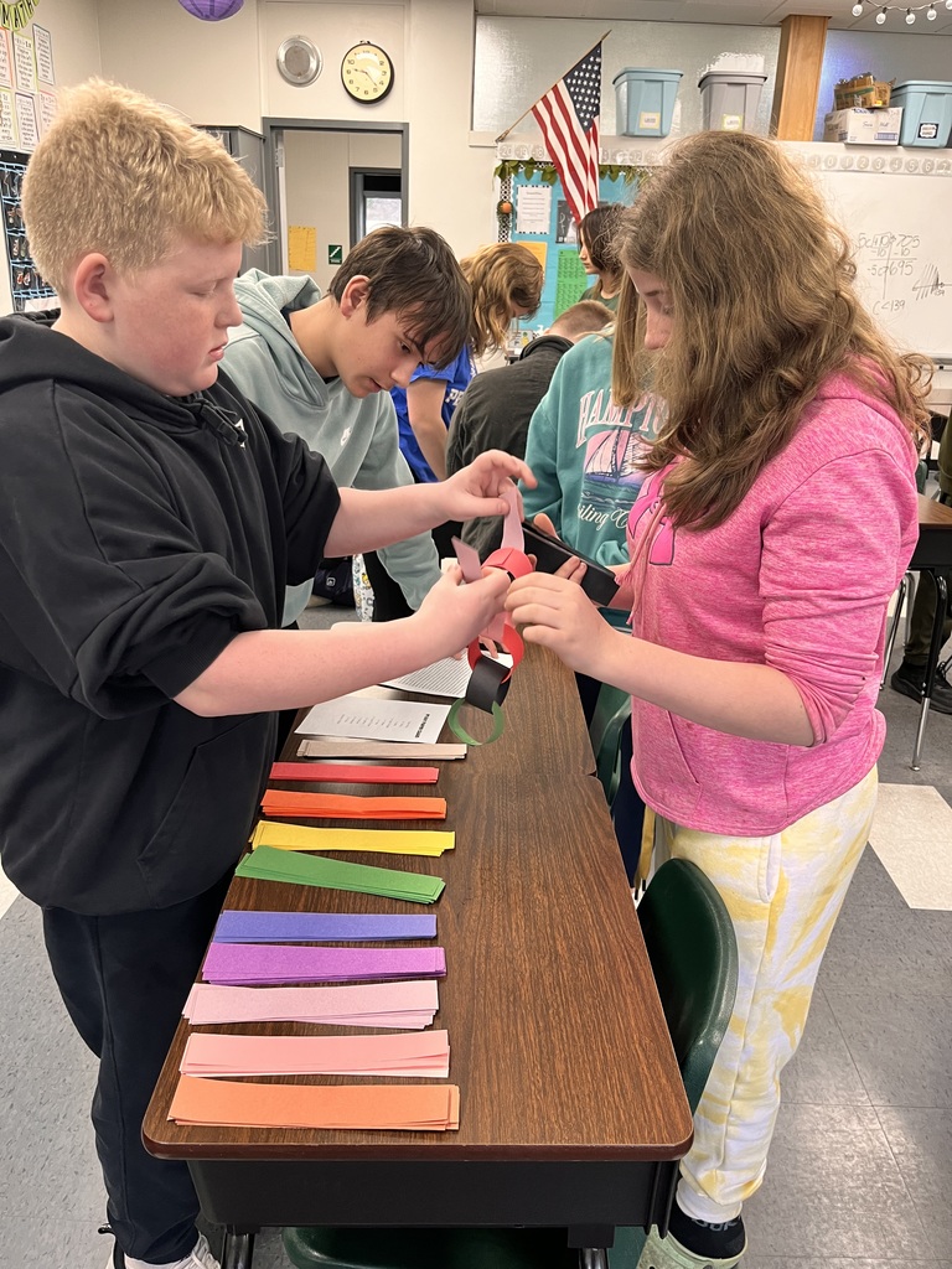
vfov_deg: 67.3
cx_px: 476
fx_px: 953
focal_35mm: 26
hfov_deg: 53.1
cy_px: 634
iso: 125
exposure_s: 1/60
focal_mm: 5.1
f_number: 1.6
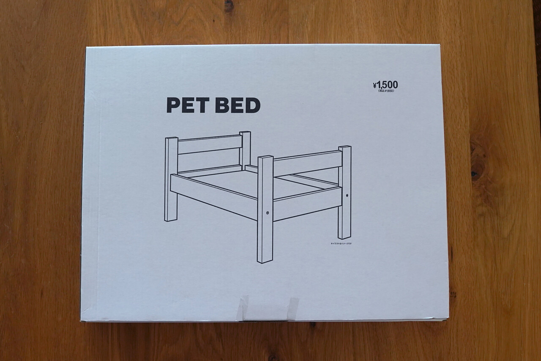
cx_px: 270
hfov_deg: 43.6
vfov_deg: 29.9
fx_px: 676
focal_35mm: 45
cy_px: 180
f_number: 3.2
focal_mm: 30
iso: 1600
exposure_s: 1/160
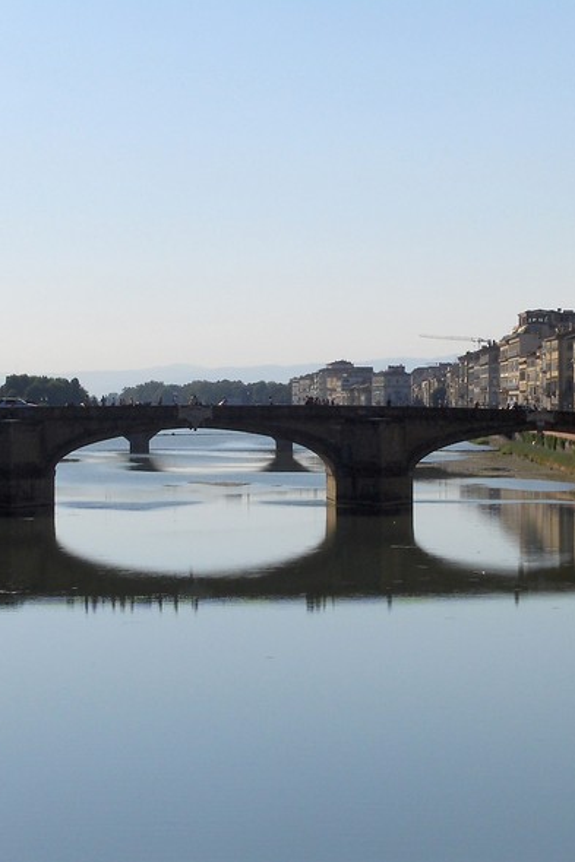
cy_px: 432
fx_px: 1822
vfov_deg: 26.7
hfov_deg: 17.9
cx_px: 234
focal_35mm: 76
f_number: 5.6
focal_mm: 11.1
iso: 50
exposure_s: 1/452
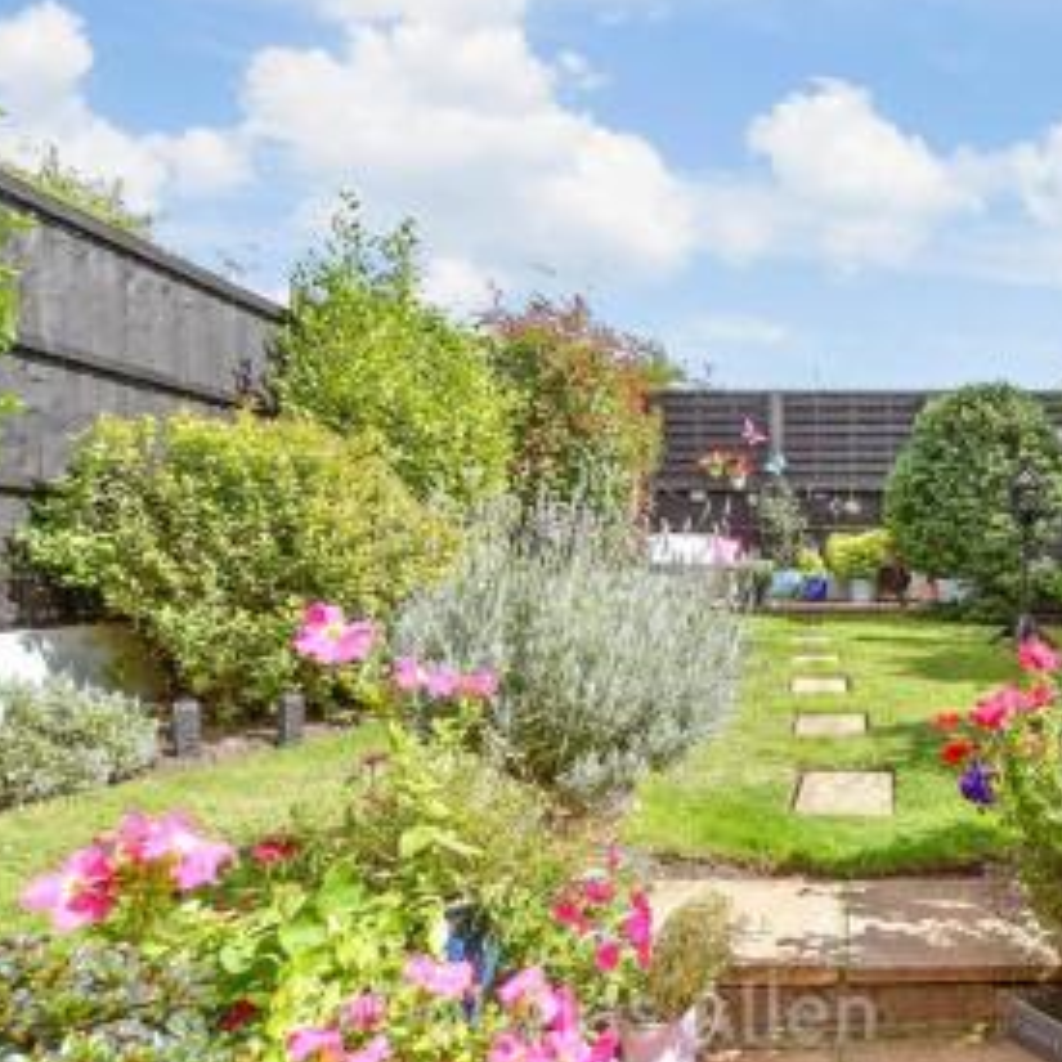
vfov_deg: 69.4
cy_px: 593
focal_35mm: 22
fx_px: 764
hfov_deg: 62.2
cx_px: 886
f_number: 8
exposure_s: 1/250
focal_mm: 10
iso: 200
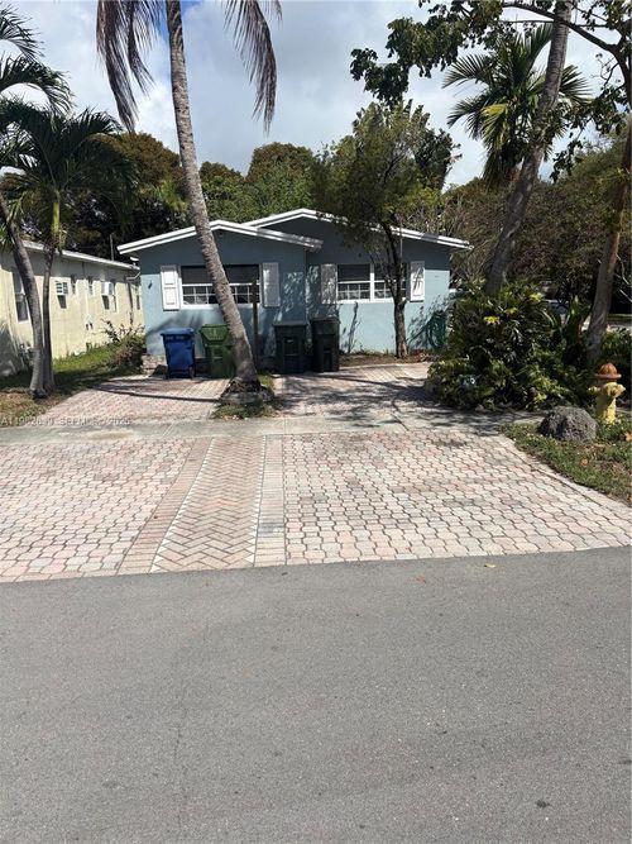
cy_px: 422
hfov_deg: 53.0
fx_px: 633
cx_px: 316
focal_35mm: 26
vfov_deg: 67.3
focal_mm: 5.96
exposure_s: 1/4854
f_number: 1.6
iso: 50
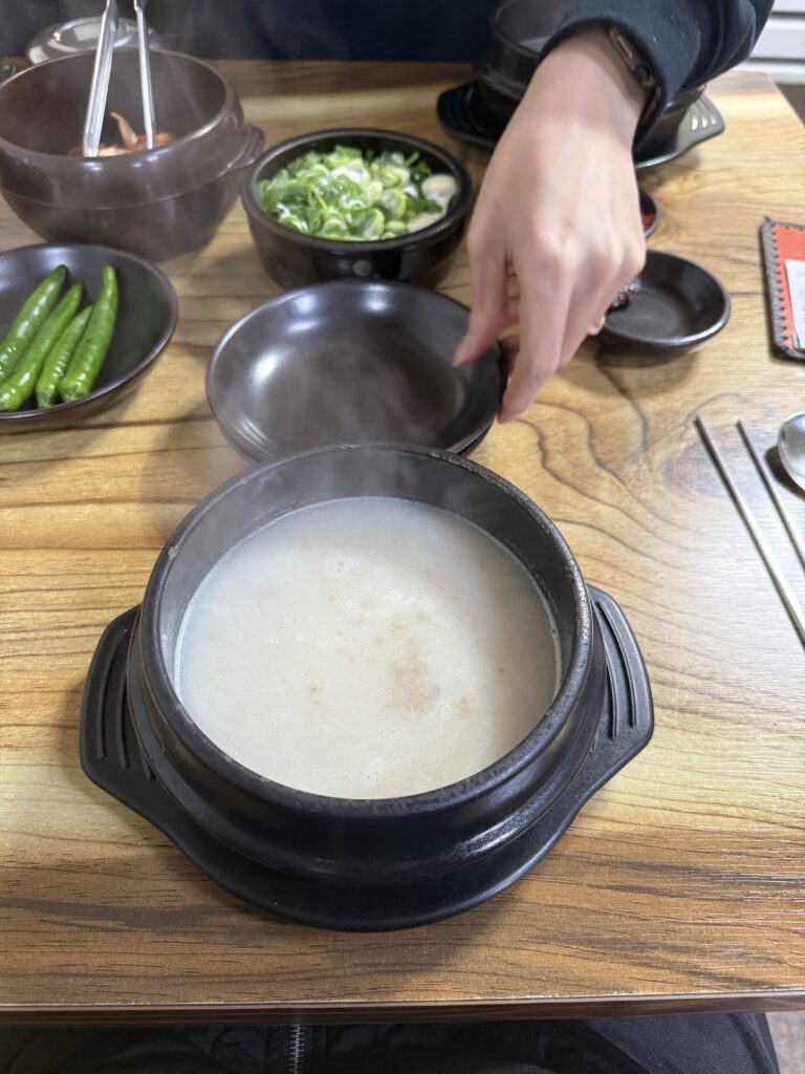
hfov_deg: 56.8
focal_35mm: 24
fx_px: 744
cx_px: 402
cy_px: 537
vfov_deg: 71.6
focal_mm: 6.76
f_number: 1.78
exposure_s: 1/60
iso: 250
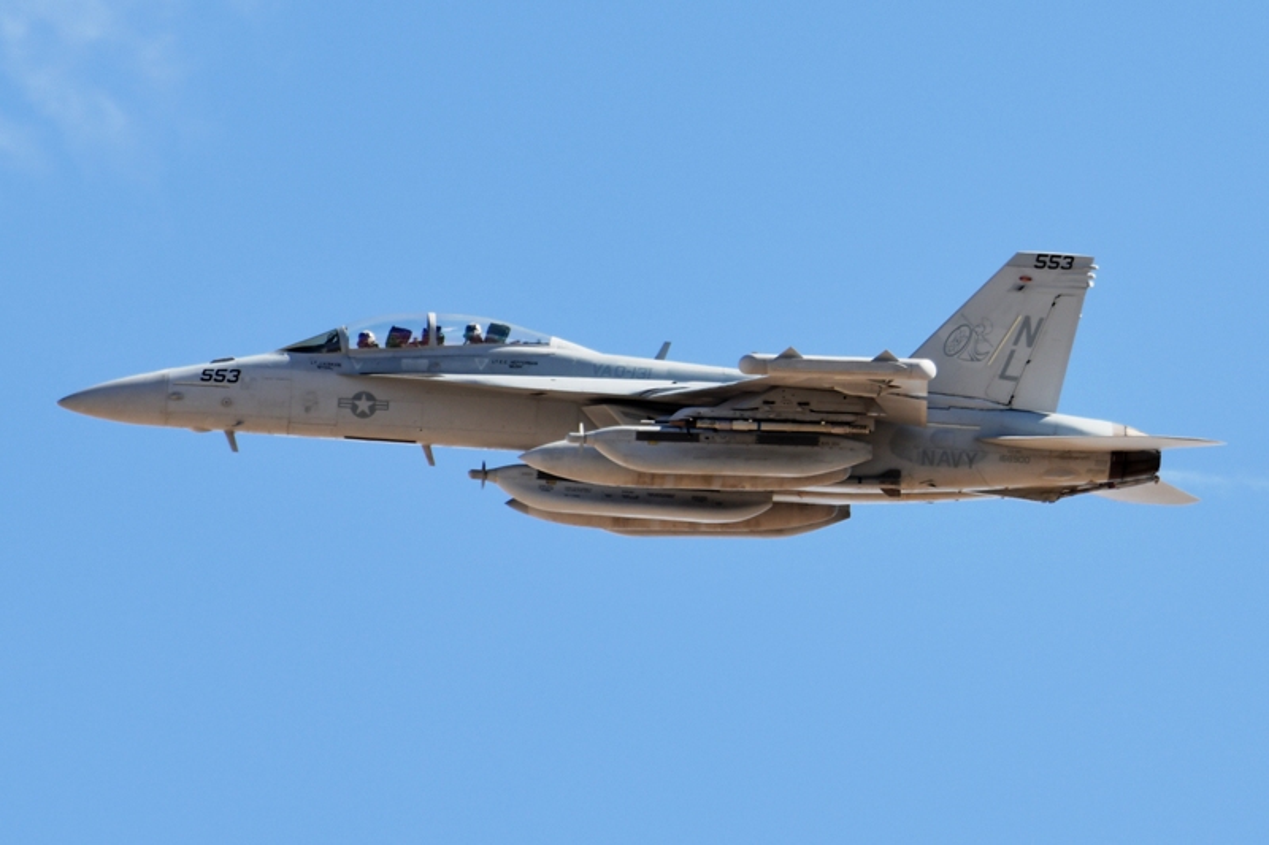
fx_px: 16387
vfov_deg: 3.0
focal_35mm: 465
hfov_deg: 4.4
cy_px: 422
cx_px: 634
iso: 220
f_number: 5.6
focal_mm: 310
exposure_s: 1/1000
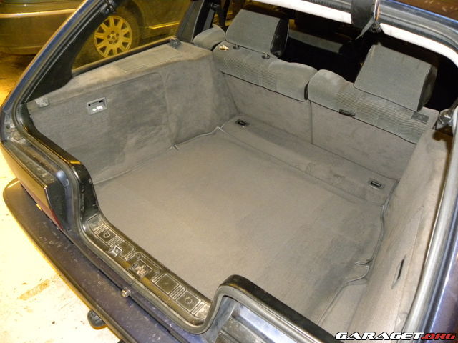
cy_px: 172
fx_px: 344
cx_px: 229
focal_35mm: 26
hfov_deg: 67.3
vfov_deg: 53.1
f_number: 2.8
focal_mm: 4.6
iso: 400
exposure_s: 1/30
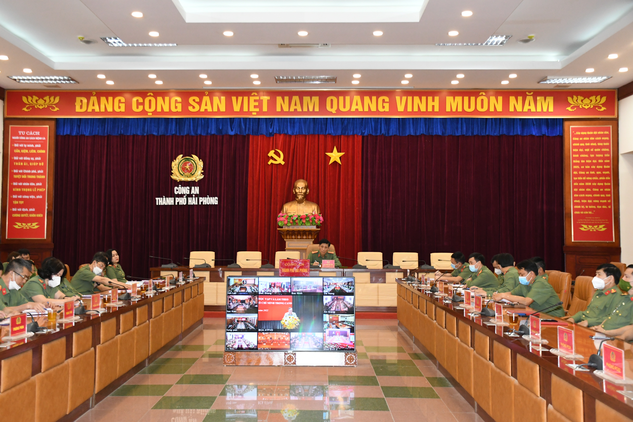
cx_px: 316
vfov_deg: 33.0
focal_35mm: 40
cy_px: 211
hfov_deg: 47.9
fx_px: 712
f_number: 5
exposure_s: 1/200
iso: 2500
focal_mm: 27
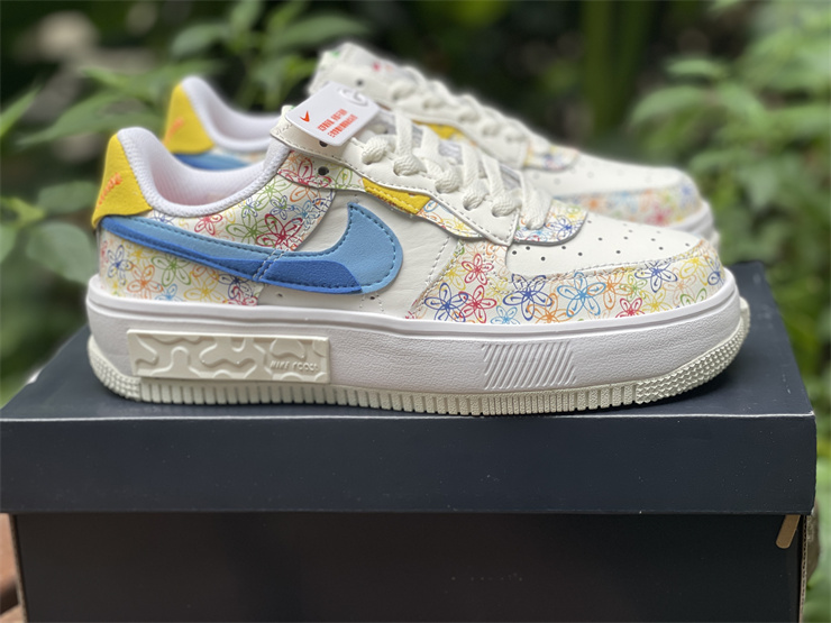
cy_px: 312
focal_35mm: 64
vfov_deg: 22.9
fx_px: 1536
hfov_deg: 30.3
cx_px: 416
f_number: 2.2
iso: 40
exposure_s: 1/121
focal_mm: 7.5
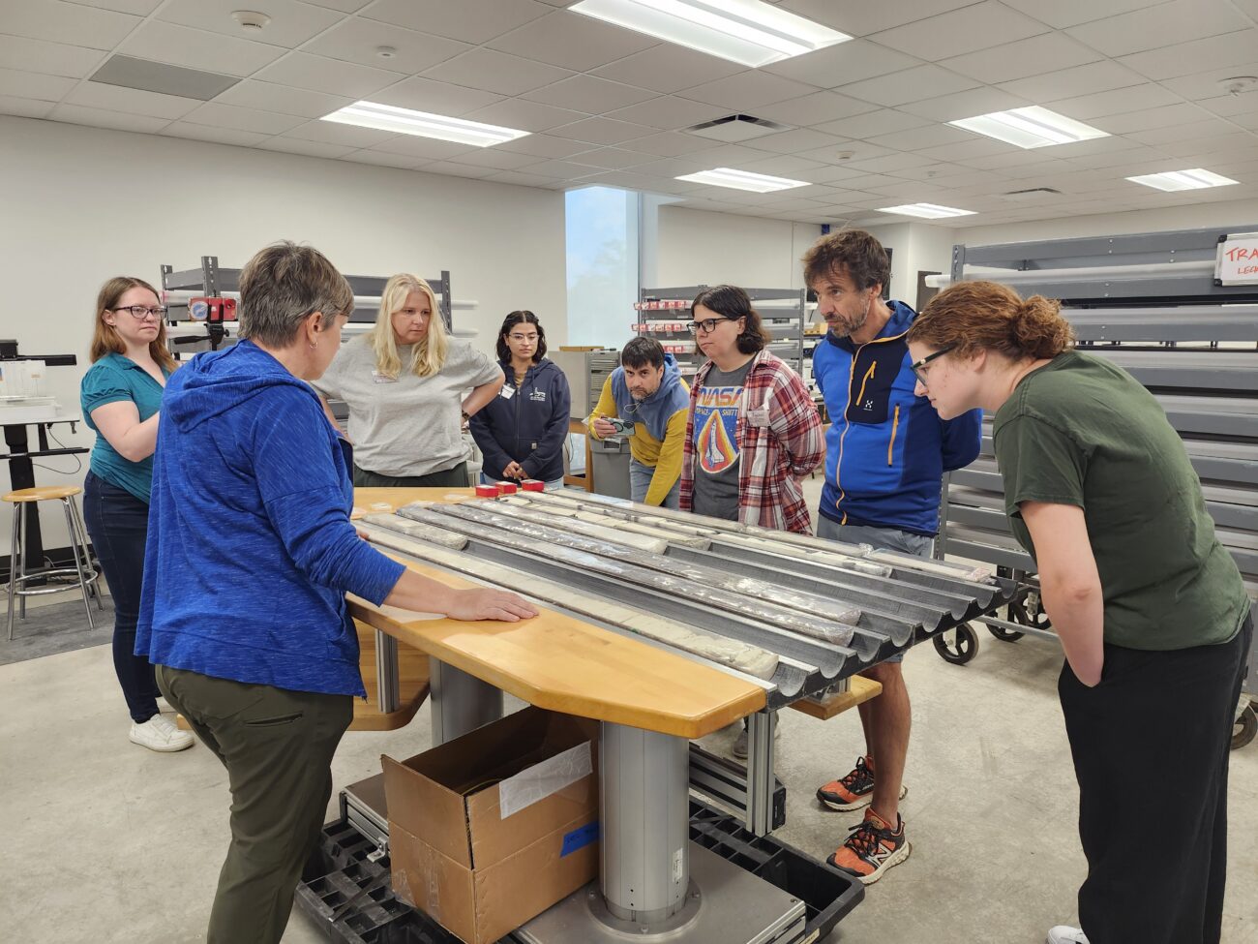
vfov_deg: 58.9
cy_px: 472
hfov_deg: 73.9
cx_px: 629
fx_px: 836
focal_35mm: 23
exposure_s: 1/120
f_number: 1.8
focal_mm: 5.54
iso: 200
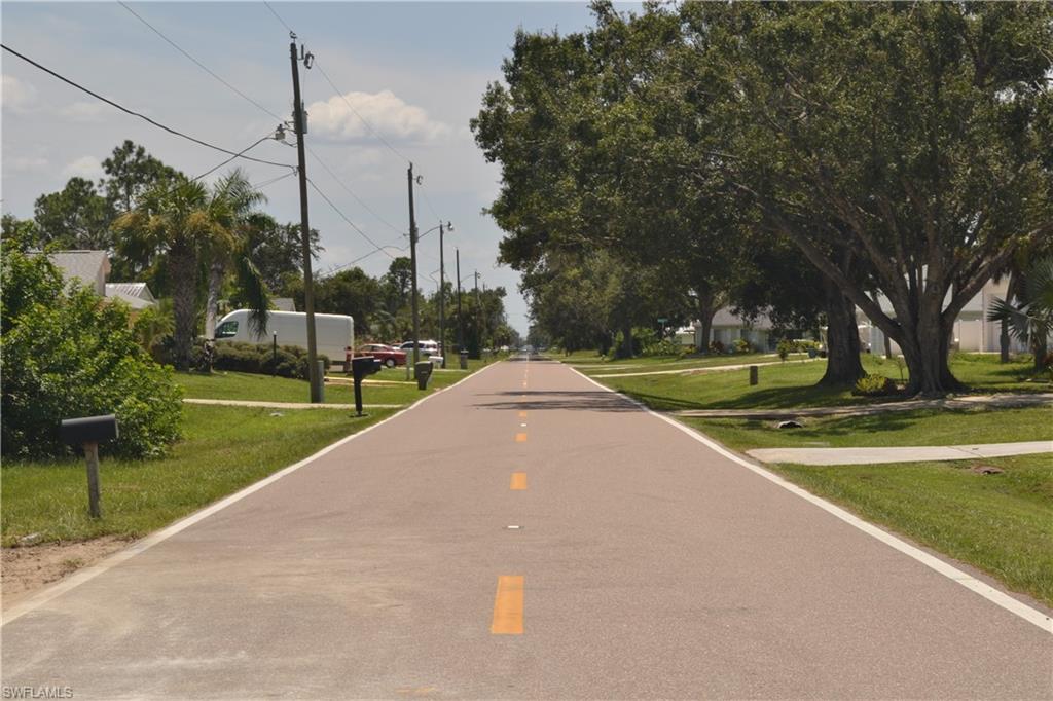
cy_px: 350
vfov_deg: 17.5
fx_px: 2281
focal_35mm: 78
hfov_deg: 26.0
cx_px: 526
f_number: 16
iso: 125
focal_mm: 52
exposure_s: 1/125
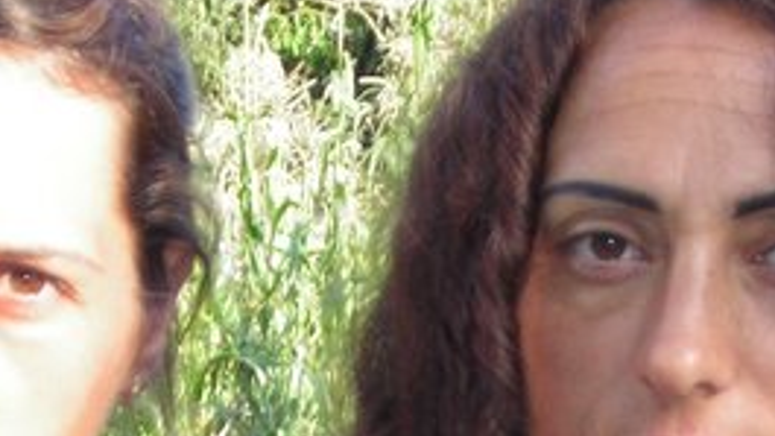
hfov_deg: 9.7
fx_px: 4562
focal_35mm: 222
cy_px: 476
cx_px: 395
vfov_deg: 5.5
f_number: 4.7
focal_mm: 14.1
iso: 71
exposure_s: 1/66.8
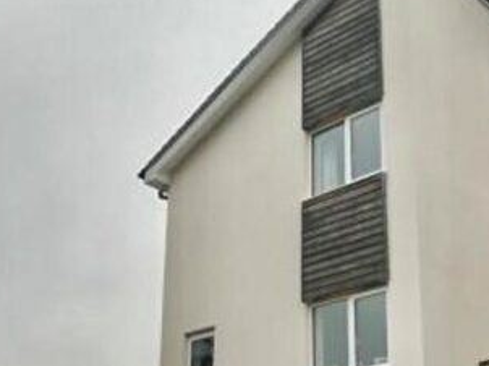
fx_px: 917
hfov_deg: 29.7
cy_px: 310
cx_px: 186
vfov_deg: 22.2
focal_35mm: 65
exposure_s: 1/1808
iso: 20
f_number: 1.8
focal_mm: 3.99
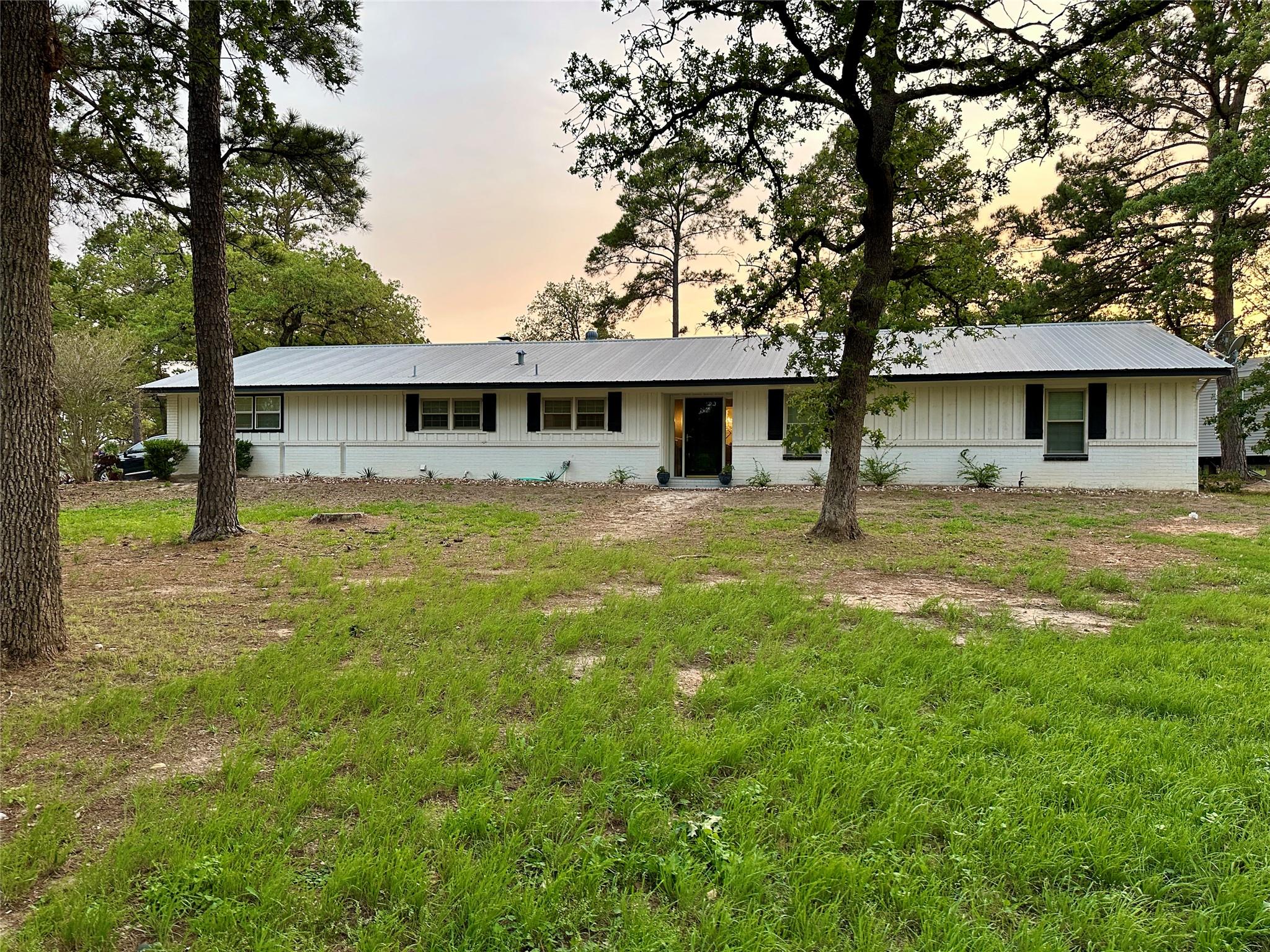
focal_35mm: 24
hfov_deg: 71.6
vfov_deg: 56.8
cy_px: 476
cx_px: 635
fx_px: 881
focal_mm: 6.86
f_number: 1.78
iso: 160
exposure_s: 1/121
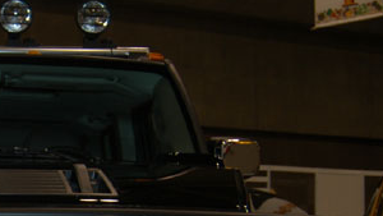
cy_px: 280
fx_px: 864
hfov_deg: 23.6
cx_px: -26
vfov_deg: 13.7
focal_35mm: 85
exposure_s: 1/60
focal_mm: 24
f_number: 5
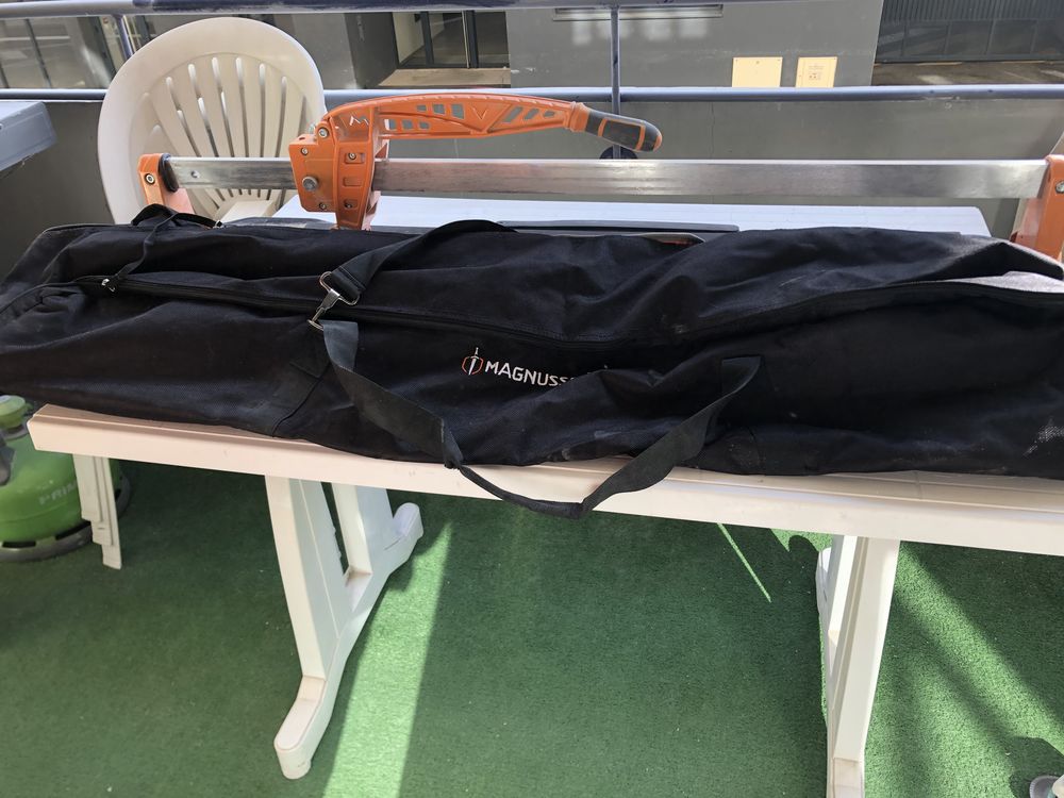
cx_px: 532
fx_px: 861
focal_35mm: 28
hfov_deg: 63.4
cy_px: 399
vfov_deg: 49.7
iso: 25
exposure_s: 1/120
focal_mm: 3.99
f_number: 1.8
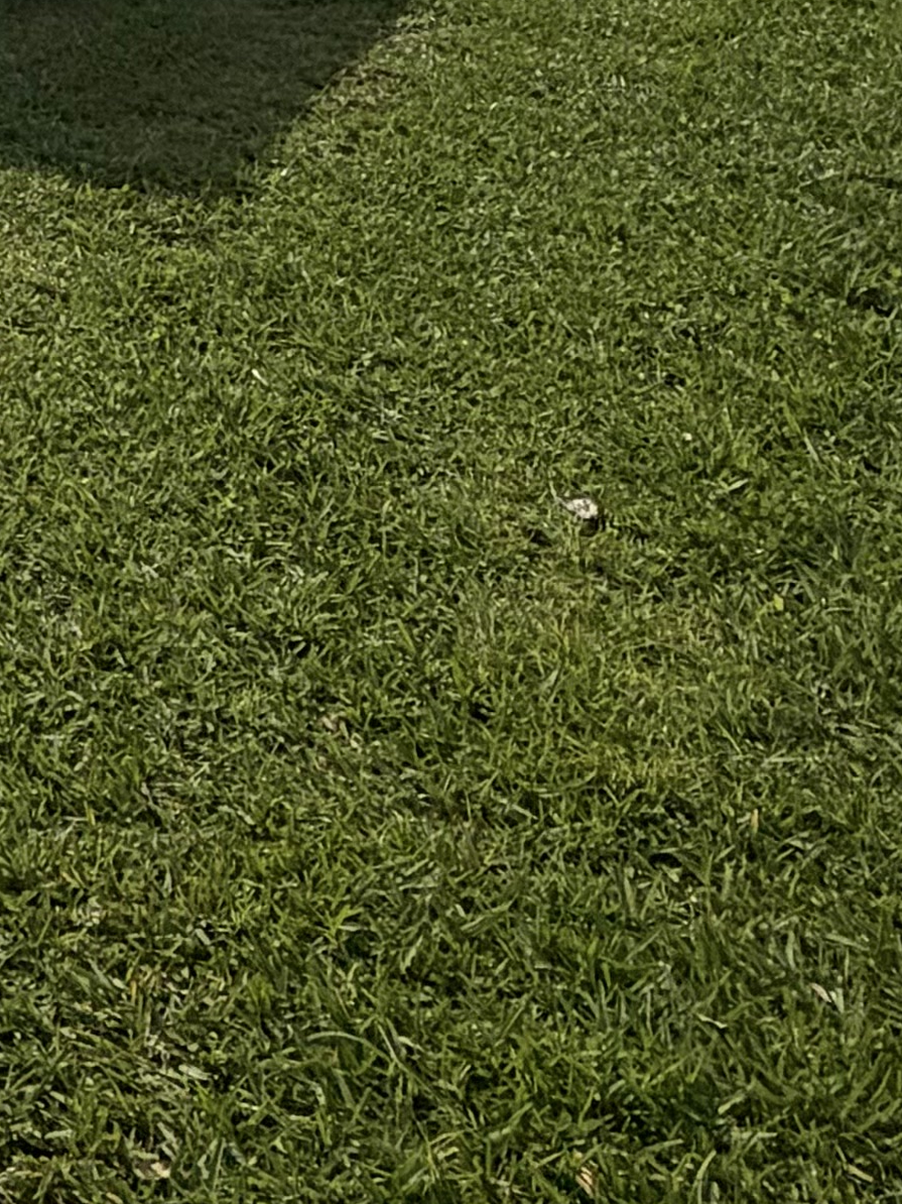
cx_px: -831
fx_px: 2329
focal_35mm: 67
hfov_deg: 17.0
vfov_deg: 23.8
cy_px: -538
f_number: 2.2
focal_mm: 2.22
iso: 20
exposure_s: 1/3460
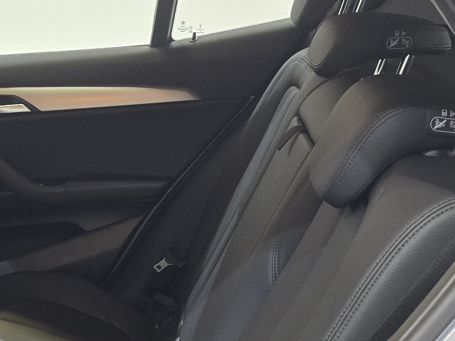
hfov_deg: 27.3
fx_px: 867
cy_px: 389
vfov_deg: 21.0
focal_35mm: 66
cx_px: -27
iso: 1250
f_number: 1.7
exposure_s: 1/100
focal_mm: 6.3
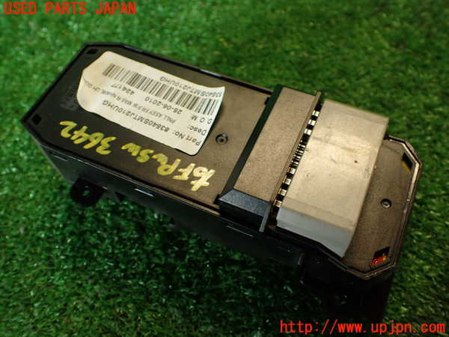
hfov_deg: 56.8
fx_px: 415
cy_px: 168
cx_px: 224
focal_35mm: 32
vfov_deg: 44.2
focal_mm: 5.79
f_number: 2.4
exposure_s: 1/50
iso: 200
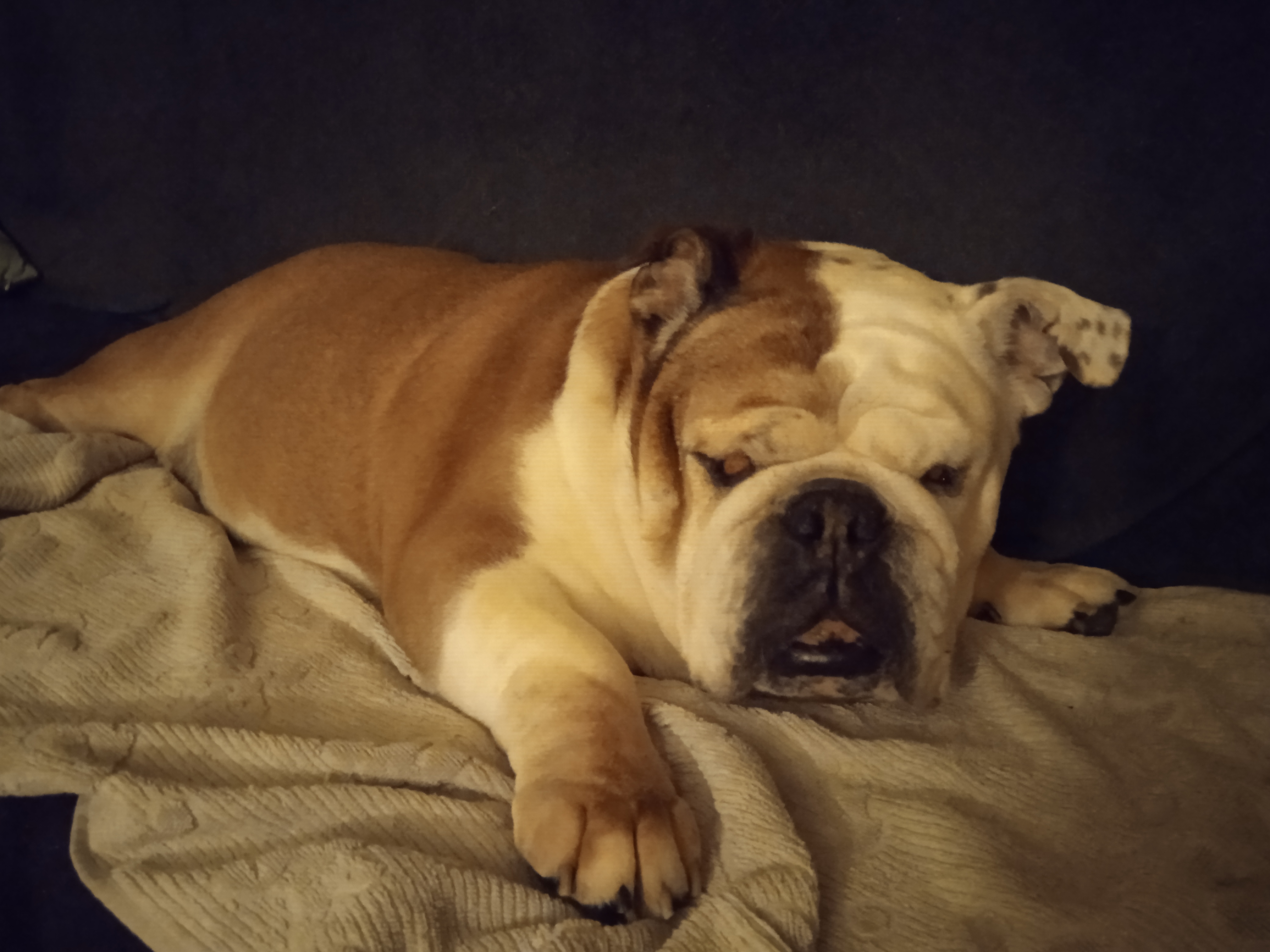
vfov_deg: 49.7
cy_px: 476
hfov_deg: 63.4
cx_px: 635
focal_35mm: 28
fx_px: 1027
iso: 4312
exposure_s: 1/14.3
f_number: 2.2
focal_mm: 3.43
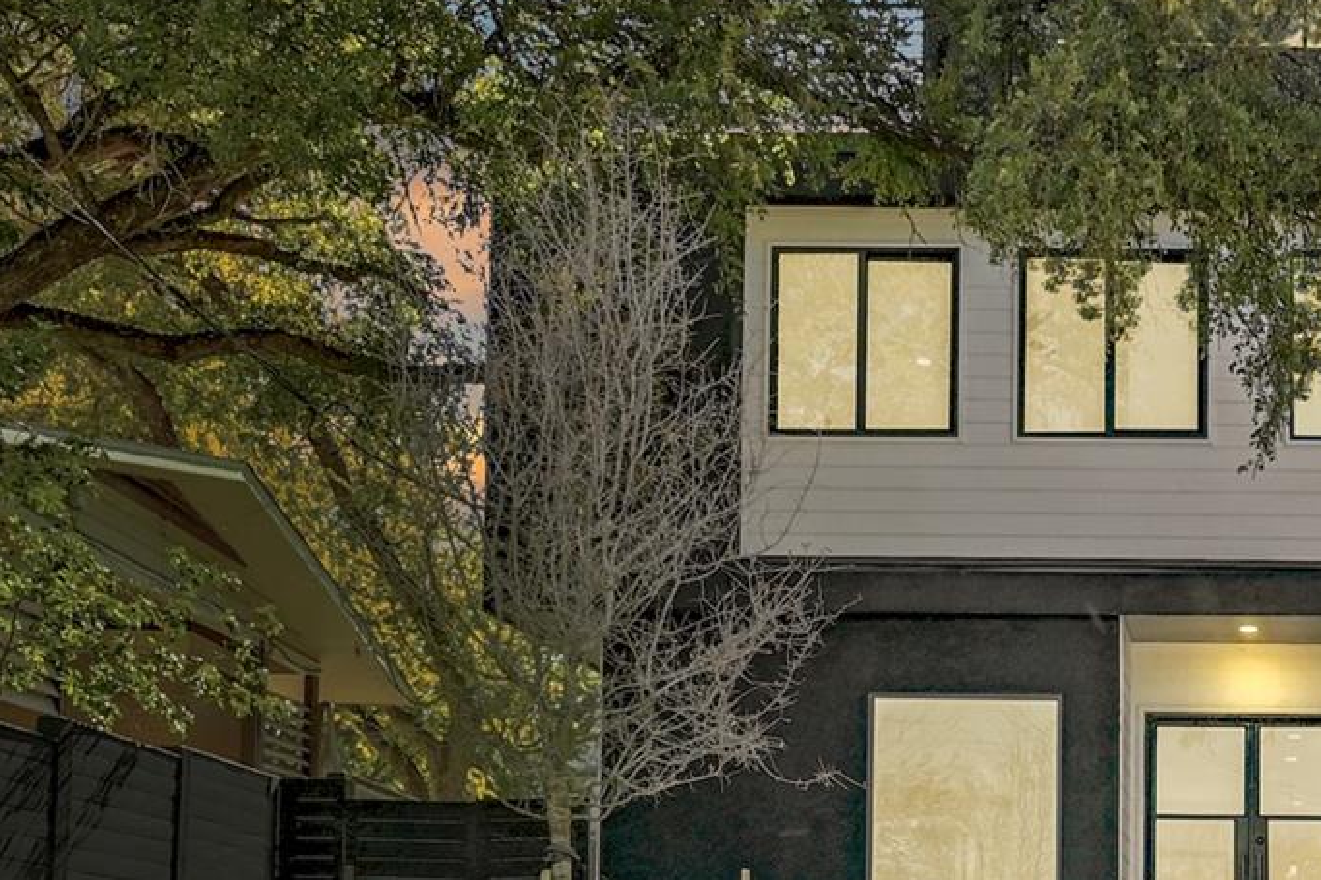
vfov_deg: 31.6
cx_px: 1280
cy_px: 582
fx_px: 1541
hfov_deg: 41.2
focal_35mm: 42
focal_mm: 14
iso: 400
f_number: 10
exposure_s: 1/160
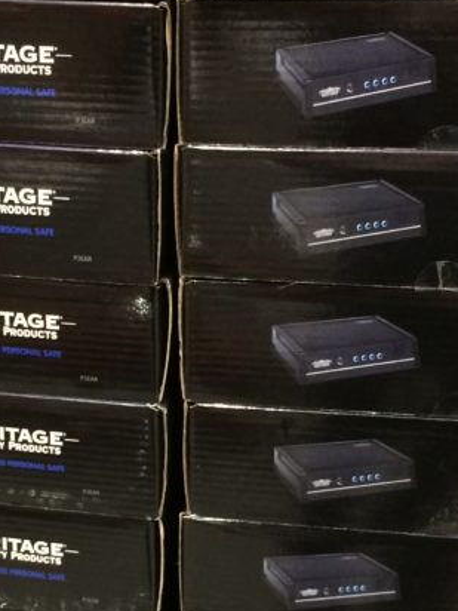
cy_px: 454
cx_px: 162
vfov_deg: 26.7
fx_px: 1270
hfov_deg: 20.4
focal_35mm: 72
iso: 320
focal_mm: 4.15
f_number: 2.2
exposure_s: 1/20
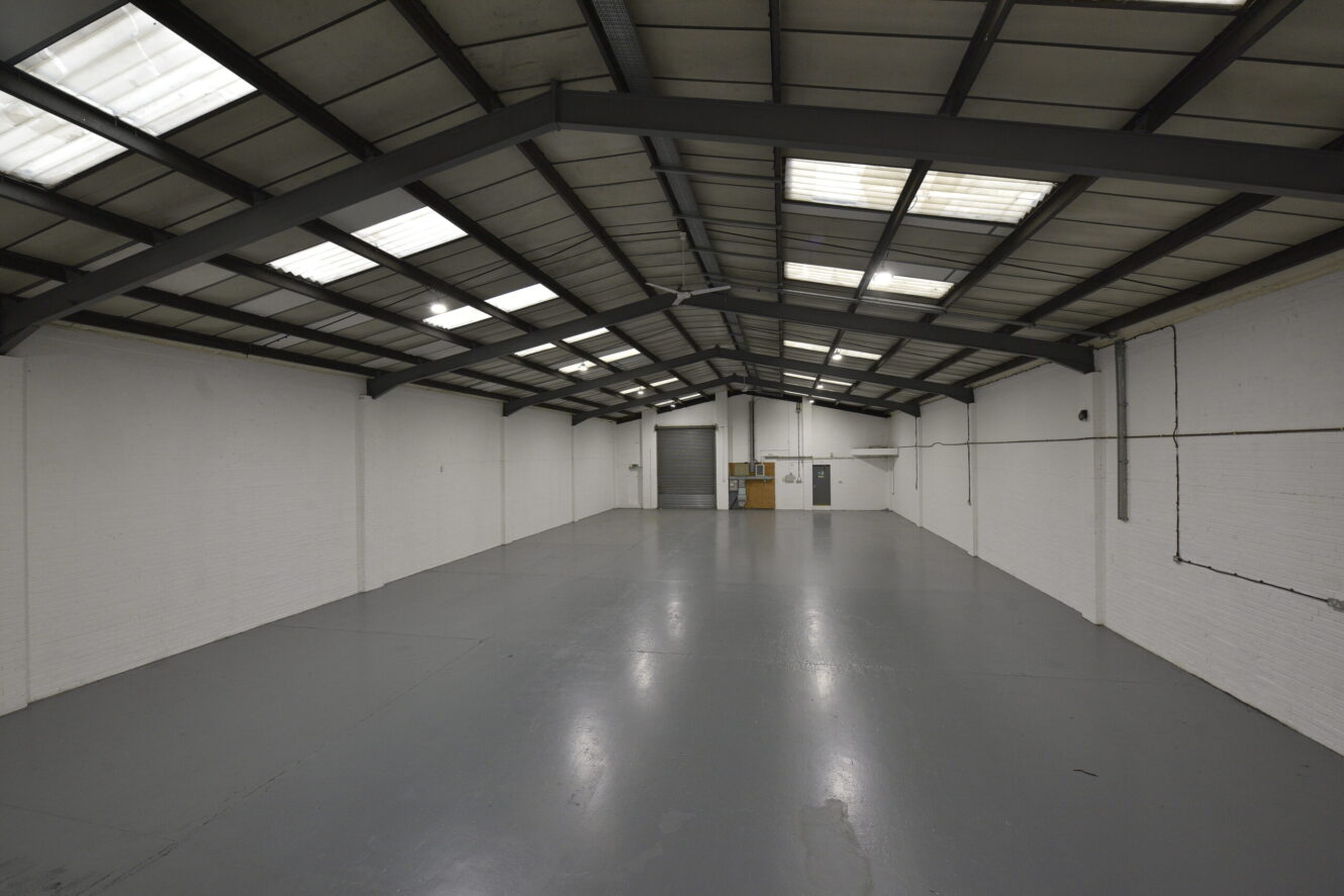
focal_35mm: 14
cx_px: 672
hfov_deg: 104.2
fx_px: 523
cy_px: 448
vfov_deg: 81.2
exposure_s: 1/160
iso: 800
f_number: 6.3
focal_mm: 14
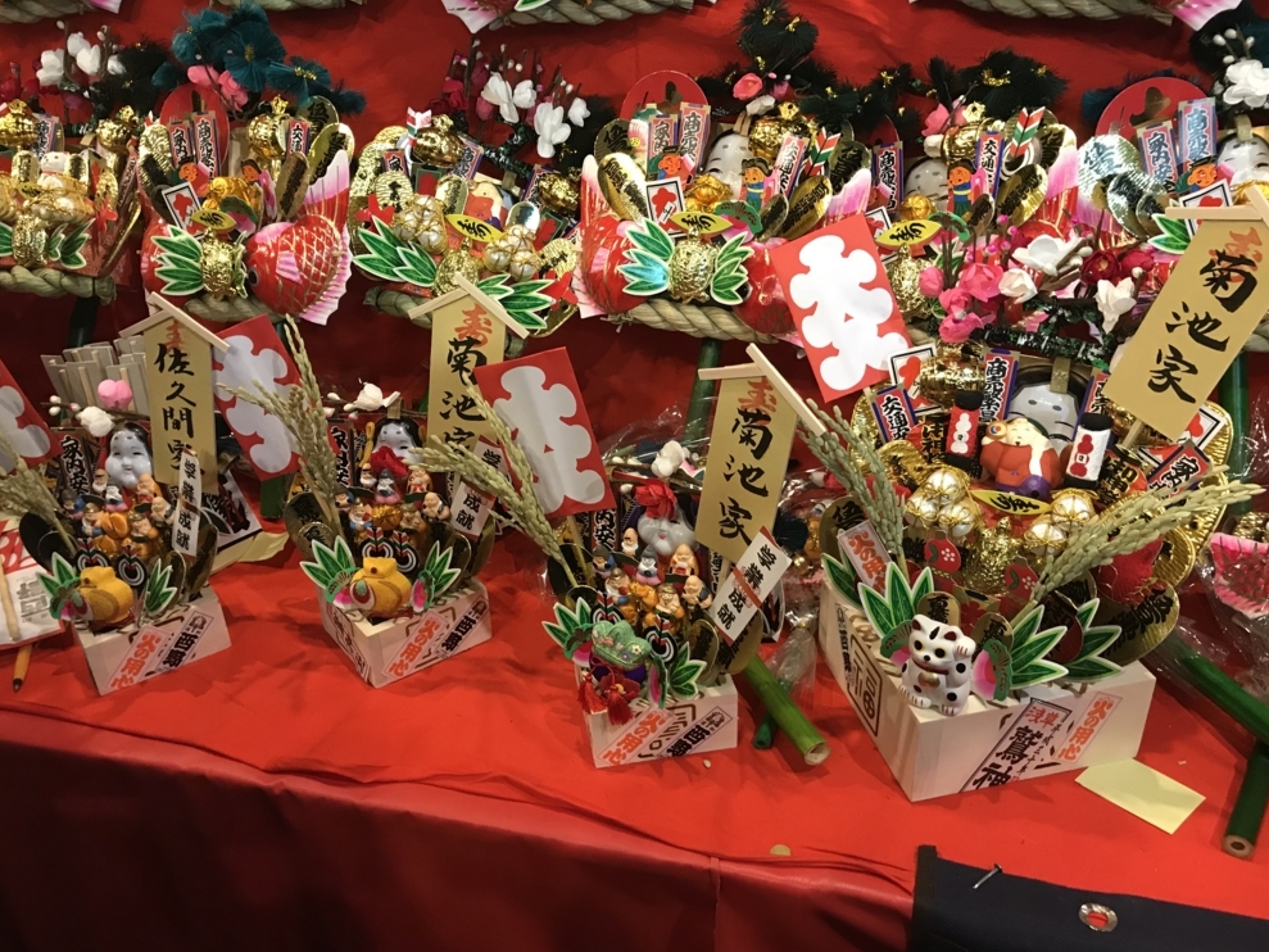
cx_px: 622
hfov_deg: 61.6
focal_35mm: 29
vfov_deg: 48.2
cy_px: 491
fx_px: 1063
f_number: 1.8
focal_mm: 3.99
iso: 64
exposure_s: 1/17
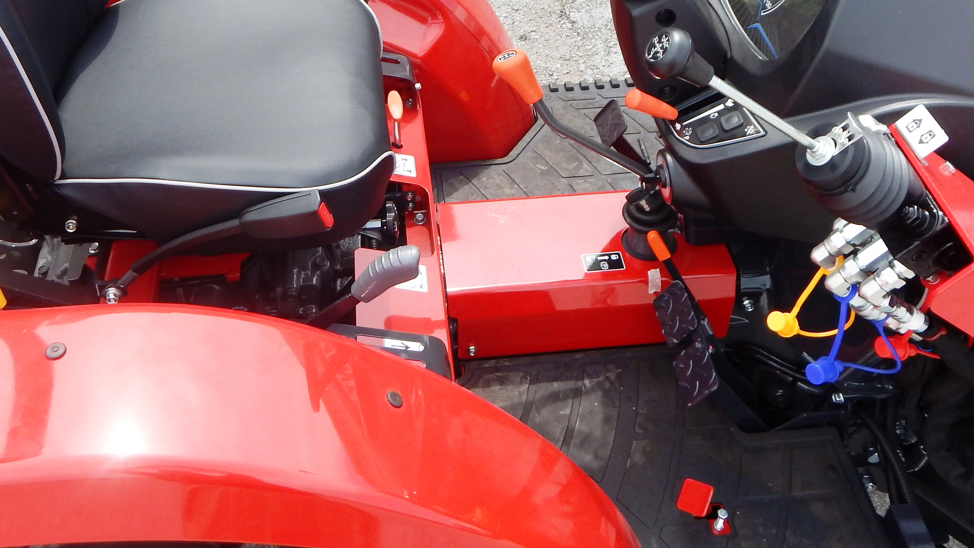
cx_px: 443
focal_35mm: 38
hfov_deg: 52.7
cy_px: 65
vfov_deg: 30.0
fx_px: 981
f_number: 3
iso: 125
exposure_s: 1/640
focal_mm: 4
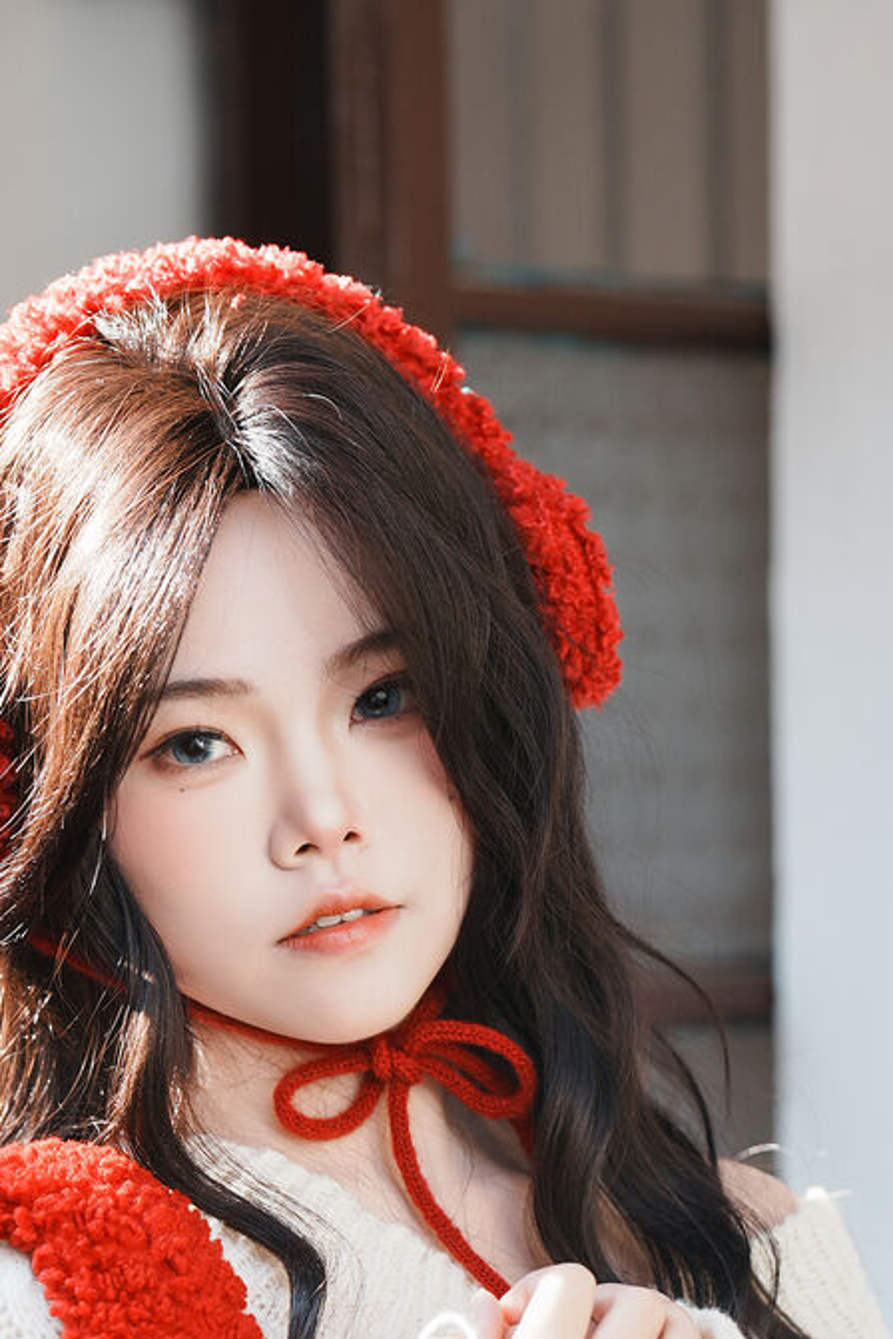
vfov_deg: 15.1
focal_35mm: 134
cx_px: 191
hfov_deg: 10.2
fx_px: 4986
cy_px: 1231
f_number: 2.2
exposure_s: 1/500
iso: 160
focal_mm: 50
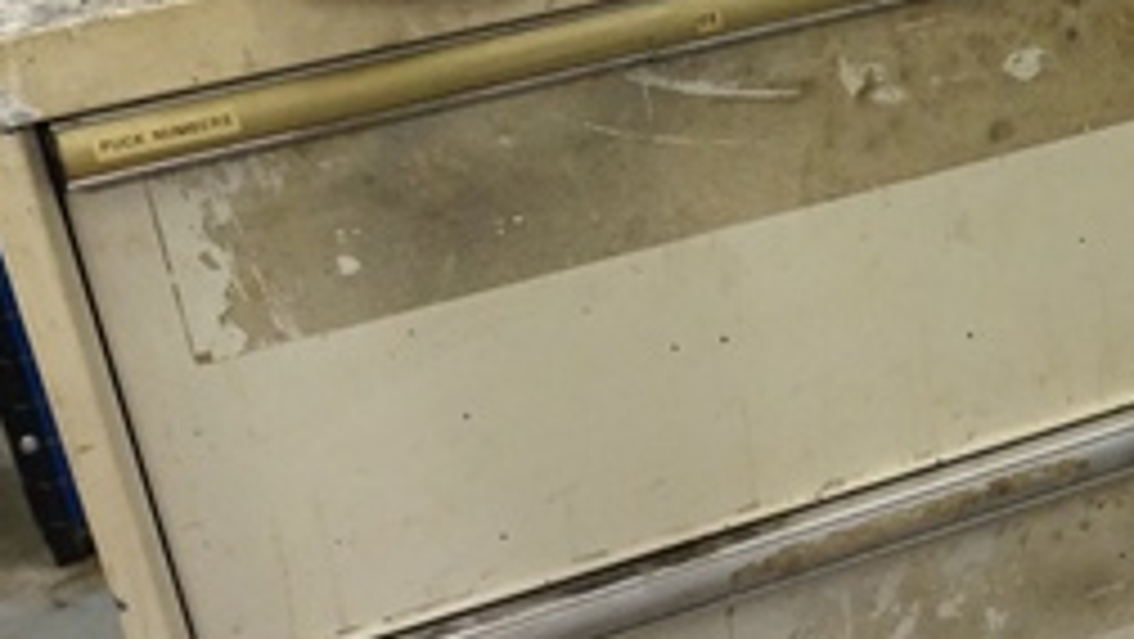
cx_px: 1042
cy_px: 396
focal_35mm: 72
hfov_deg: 28.1
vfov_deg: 16.8
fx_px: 2166
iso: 3200
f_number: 3.5
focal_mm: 16
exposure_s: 1/160
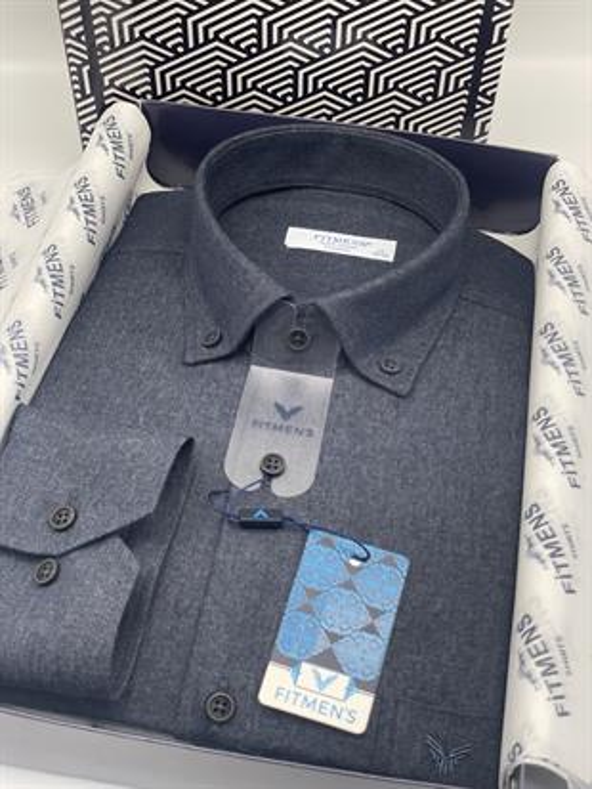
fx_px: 1185
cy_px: 394
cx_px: 296
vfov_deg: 36.8
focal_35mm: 52
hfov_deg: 28.0
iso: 32
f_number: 2
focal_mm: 6
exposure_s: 1/100
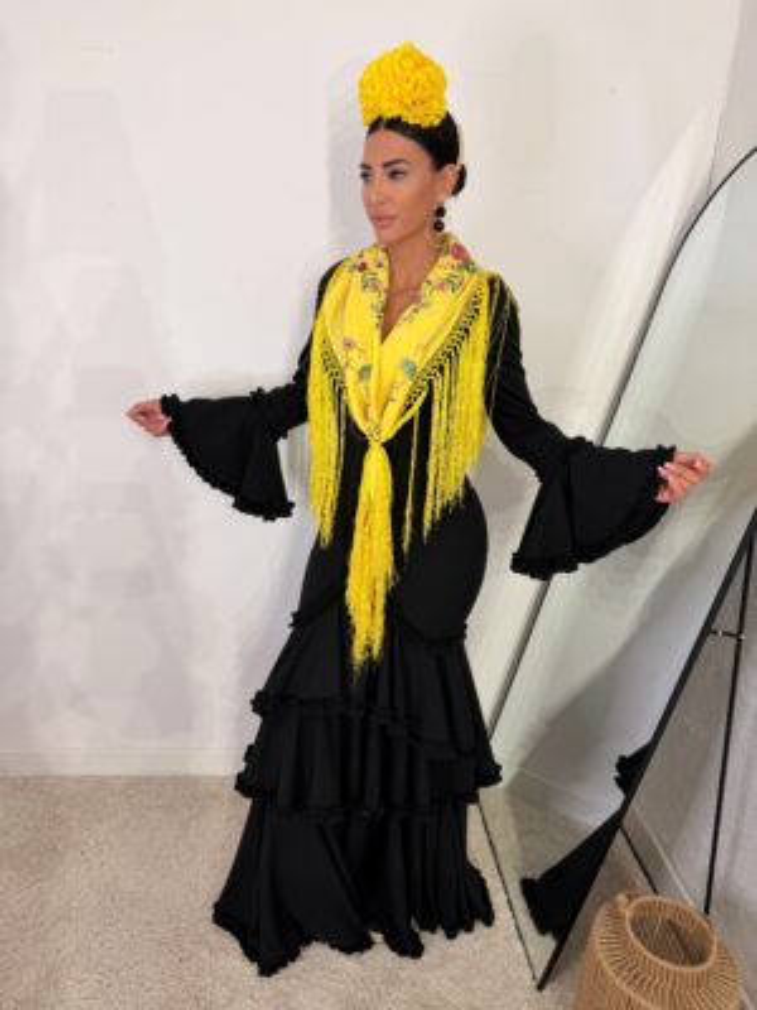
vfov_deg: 71.6
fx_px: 700
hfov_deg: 56.8
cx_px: 378
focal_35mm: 24
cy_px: 505
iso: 80
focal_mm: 6.76
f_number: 1.78
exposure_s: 1/100
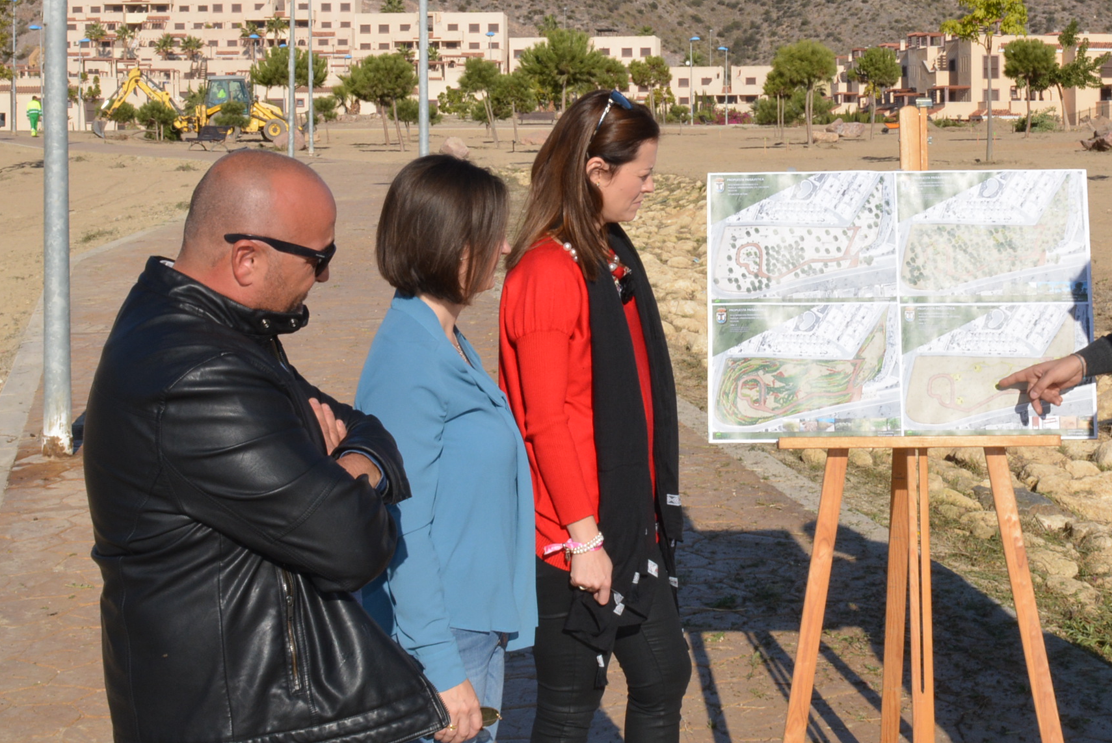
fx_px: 1947
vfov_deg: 21.5
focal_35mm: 63
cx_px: 747
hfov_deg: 31.6
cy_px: 207
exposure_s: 1/200
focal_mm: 24
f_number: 22
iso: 400
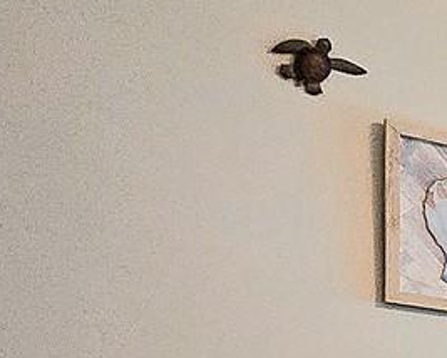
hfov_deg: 13.0
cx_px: 1214
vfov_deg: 17.1
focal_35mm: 76
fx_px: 1006
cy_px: 616
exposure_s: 1/60.2
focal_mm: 2.2
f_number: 2.2
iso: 125
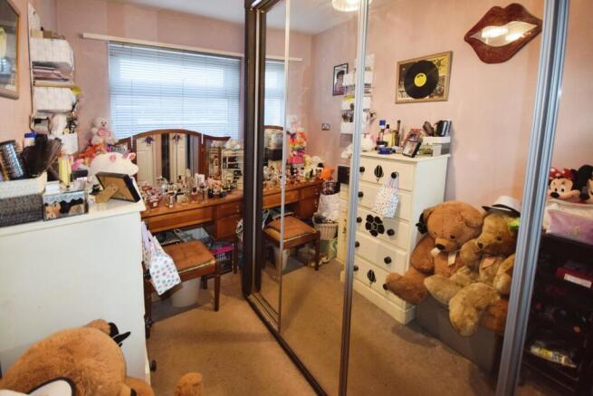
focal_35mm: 15
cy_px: 198
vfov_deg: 77.4
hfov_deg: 100.4
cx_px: 296
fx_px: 247
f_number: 4
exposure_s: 1/60
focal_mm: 10
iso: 800
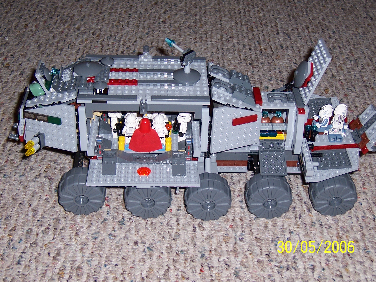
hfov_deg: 32.2
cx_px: 188
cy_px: 141
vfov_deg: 24.4
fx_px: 652
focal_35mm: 60
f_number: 4
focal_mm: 10
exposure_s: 1/90
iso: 80
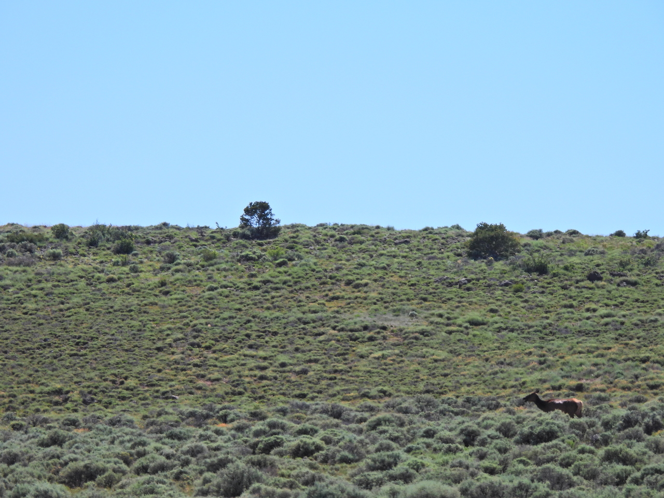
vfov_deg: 3.7
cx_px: 332
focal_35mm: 400
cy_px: 249
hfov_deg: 5.0
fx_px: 7673
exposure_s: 1/800
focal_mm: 71.4
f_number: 5
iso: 100
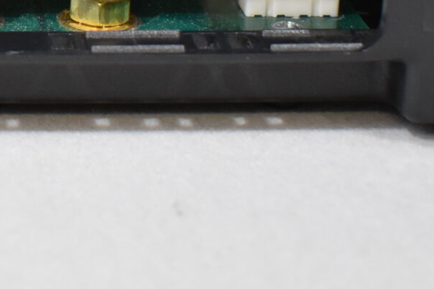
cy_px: -169
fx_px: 1774
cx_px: -106
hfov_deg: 13.5
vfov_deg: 9.0
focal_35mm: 147
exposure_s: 1/125
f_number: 3.8
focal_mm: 23
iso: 800
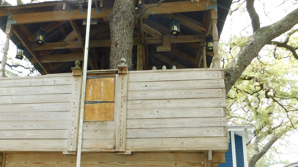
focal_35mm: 35
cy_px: 147
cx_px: 116
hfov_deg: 56.1
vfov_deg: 32.2
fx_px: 277
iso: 125
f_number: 3
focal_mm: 4
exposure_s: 1/250
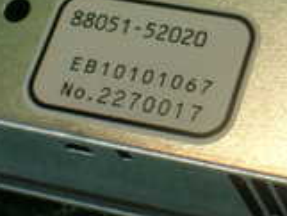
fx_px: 987
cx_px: 296
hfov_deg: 16.2
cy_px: 62
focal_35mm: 119
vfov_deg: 12.4
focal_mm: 5.79
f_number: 2.4
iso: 100
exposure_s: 1/80
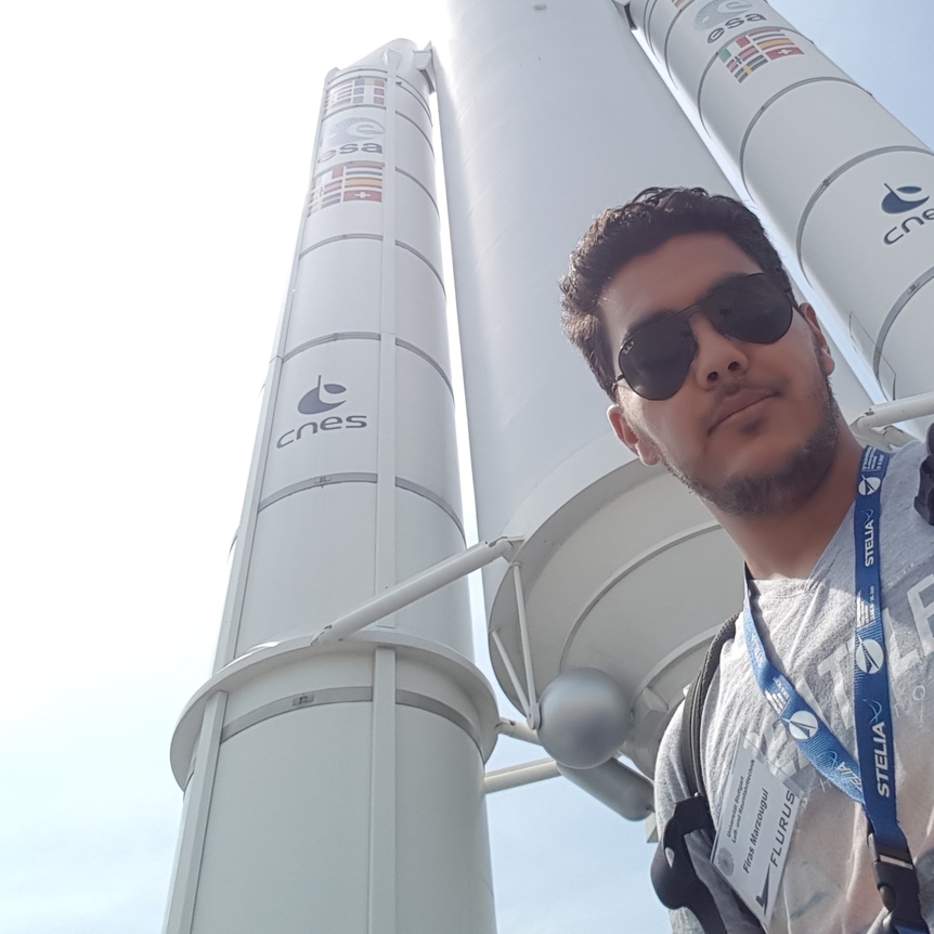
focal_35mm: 31
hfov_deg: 50.2
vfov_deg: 52.3
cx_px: 711
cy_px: 386
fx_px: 946
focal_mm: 2.1
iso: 50
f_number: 1.7
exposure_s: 1/2232
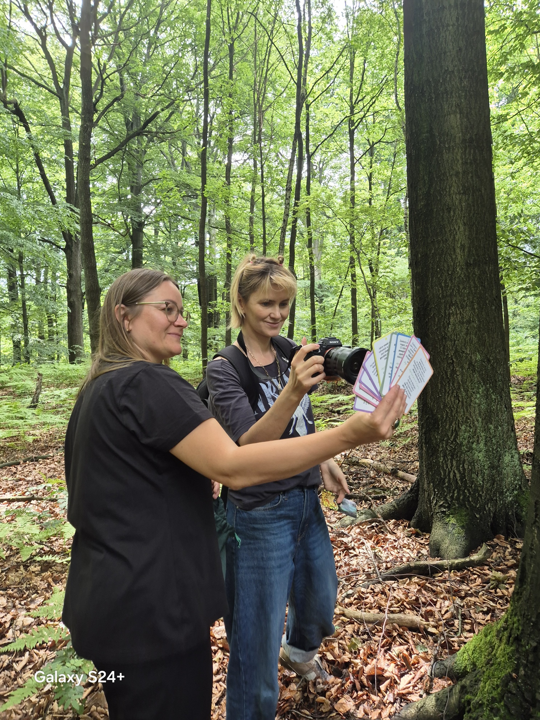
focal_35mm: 23
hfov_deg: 58.9
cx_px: 270
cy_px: 360
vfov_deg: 73.9
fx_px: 478
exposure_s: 1/180
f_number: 1.8
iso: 125
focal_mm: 5.4
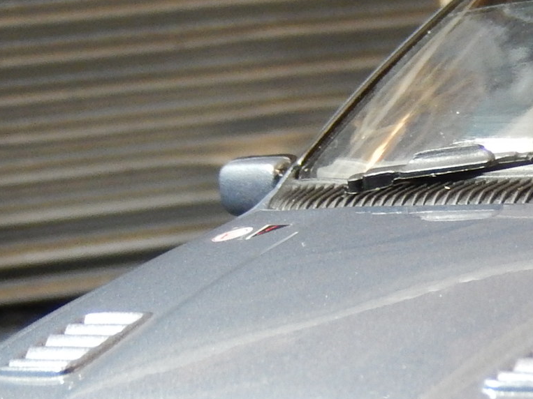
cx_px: 669
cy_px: 404
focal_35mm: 190
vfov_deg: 7.8
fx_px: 2925
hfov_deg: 10.2
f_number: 4.6
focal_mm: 10.4
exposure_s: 1/8
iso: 400
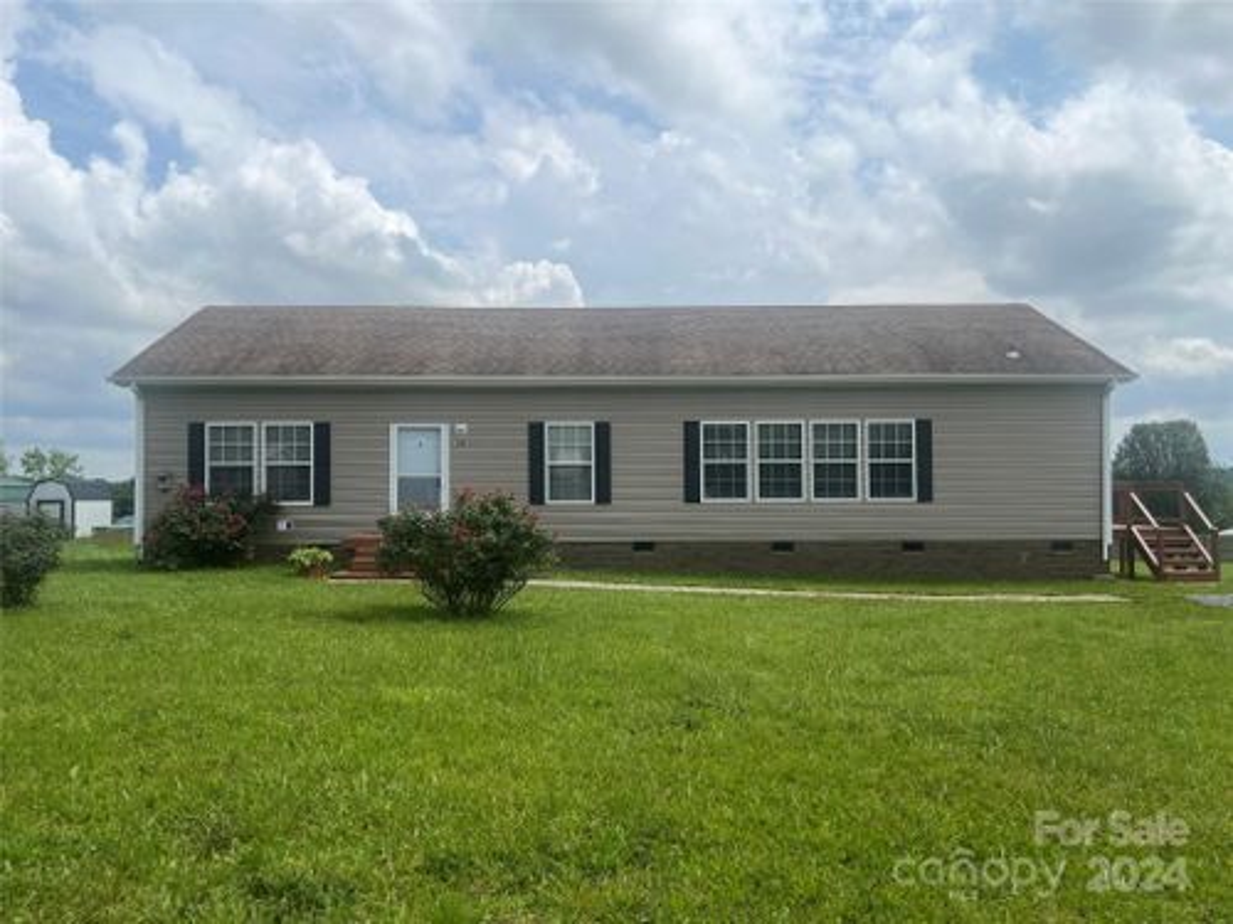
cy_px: 462
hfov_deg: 67.3
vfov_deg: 53.1
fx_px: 926
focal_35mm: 26
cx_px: 616
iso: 50
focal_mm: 5.7
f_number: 1.5
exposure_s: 1/6993
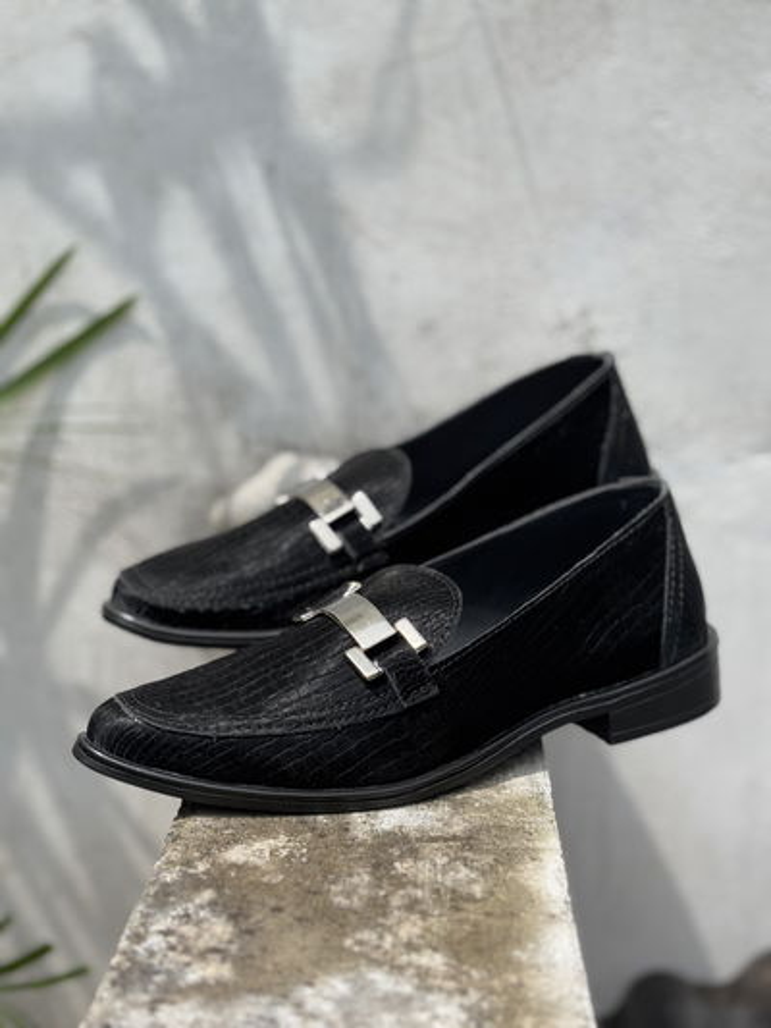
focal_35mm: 52
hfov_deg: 28.0
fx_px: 1544
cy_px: 514
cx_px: 386
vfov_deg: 36.8
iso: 40
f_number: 1.6
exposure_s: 1/2778
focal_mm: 5.96
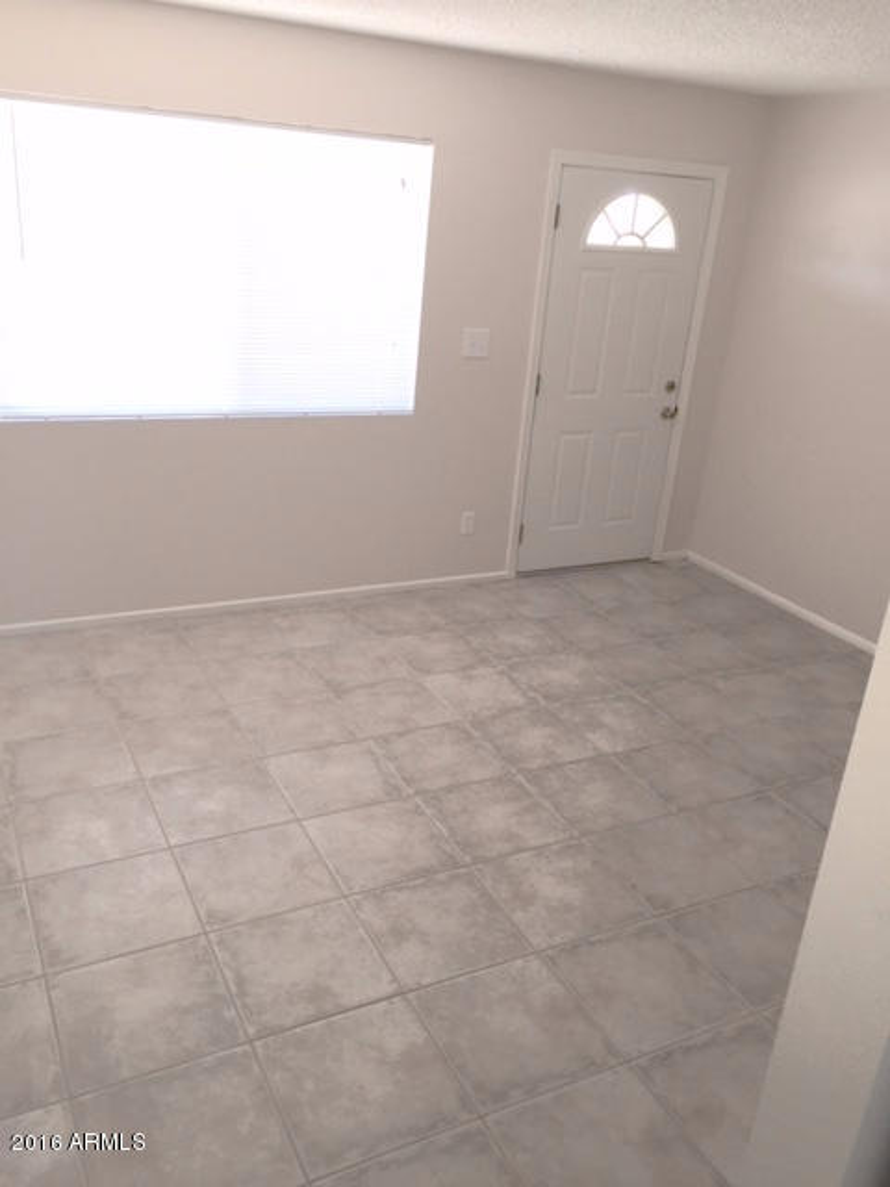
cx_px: 445
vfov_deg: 61.7
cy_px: 594
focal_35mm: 29
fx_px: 994
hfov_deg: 48.2
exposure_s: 1/43
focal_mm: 4.15
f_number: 2.2
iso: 32
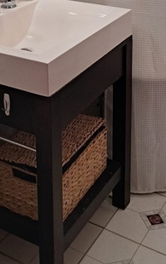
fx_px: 456
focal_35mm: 63
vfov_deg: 30.3
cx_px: 61
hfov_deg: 20.6
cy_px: 2
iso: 200
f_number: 1.8
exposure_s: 1/60
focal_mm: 5.23
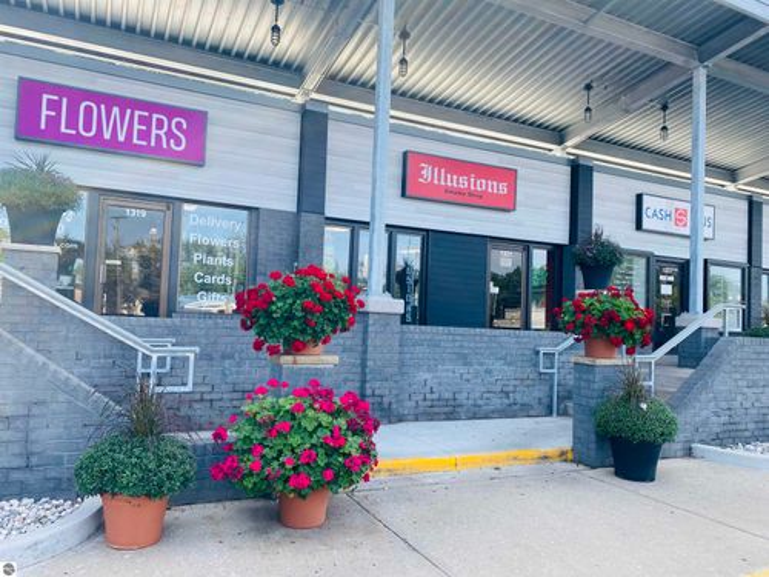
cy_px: 288
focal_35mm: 26
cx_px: 384
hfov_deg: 67.3
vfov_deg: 53.1
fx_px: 578
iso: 32
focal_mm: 4.25
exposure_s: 1/620
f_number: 1.8
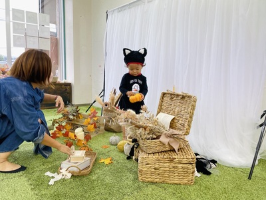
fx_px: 200
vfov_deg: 53.1
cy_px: 100
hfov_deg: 67.3
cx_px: 133
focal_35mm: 26
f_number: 1.6
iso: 50
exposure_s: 1/100
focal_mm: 4.2
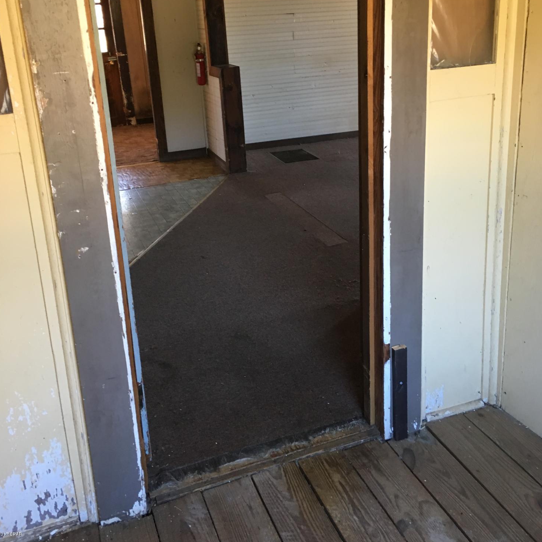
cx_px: 270
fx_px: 620
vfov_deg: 46.6
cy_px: 188
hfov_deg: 47.2
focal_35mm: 35
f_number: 2.2
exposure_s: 1/30
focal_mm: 4.15
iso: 100
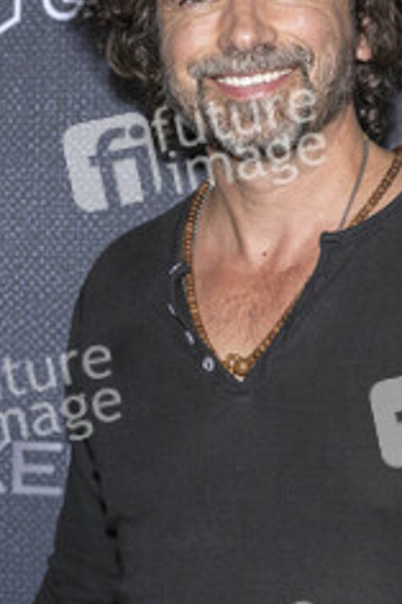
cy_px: 279
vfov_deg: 19.1
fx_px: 1795
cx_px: 269
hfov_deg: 12.8
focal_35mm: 107
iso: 800
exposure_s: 1/200
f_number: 5.6
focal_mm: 63
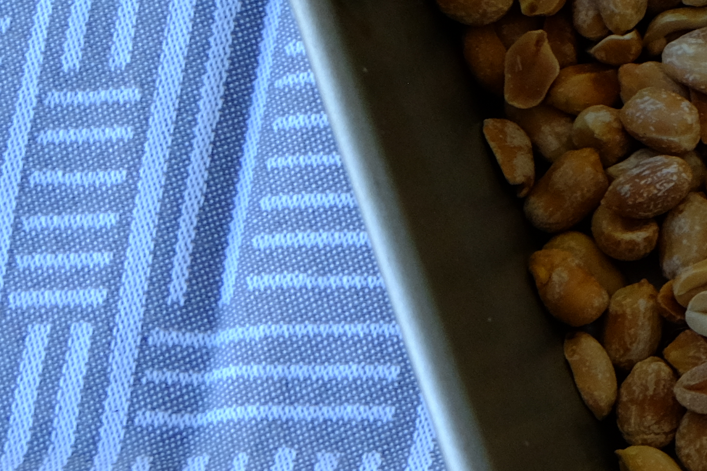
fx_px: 2690
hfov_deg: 13.7
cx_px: 1176
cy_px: 412
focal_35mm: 137
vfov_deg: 10.0
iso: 1000
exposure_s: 1/60
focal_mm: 25.6
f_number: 4.5
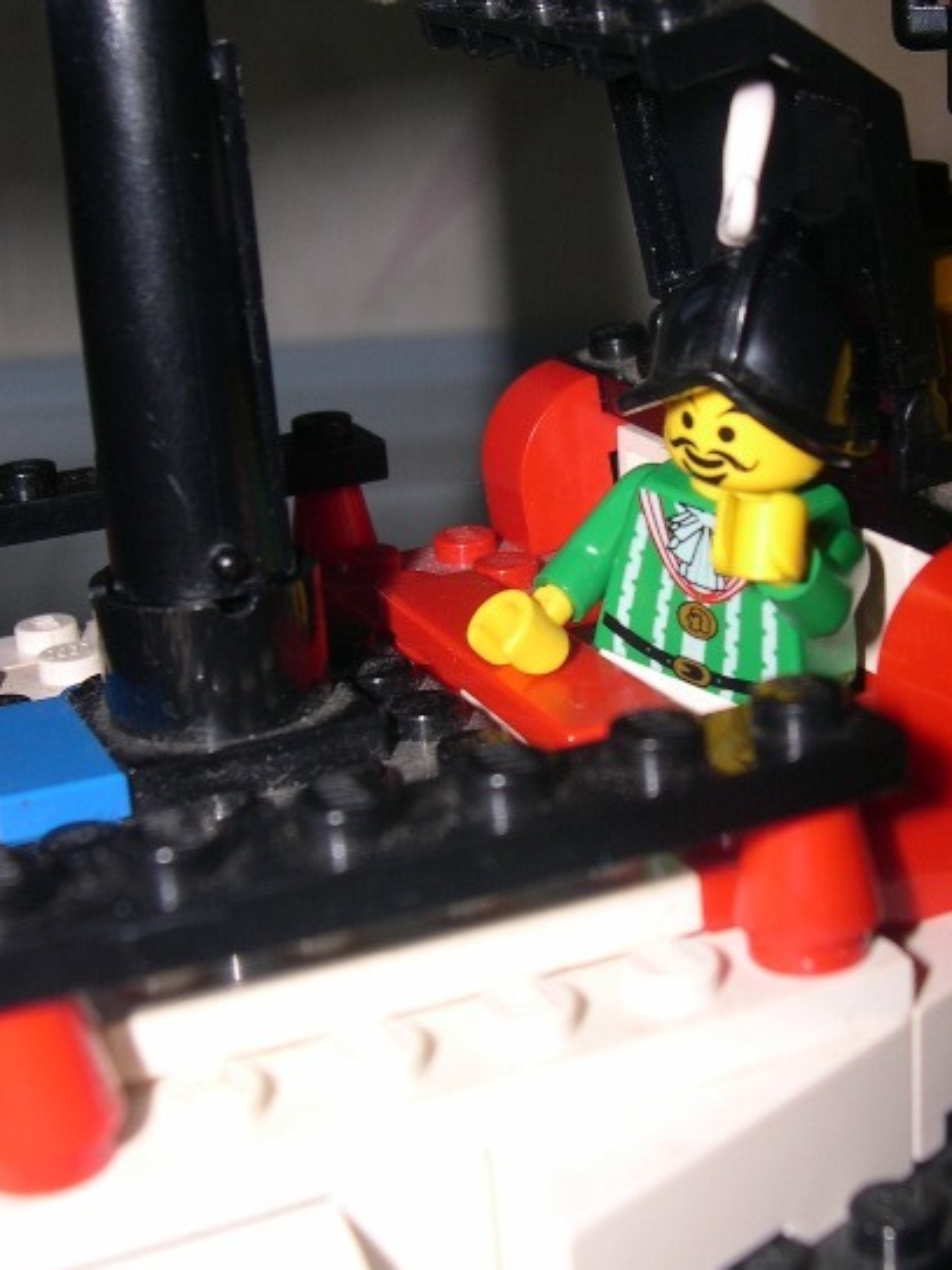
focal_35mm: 56
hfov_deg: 26.1
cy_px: 543
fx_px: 2054
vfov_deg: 34.3
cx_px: 547
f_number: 7.6
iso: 100
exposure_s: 1/60
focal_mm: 8
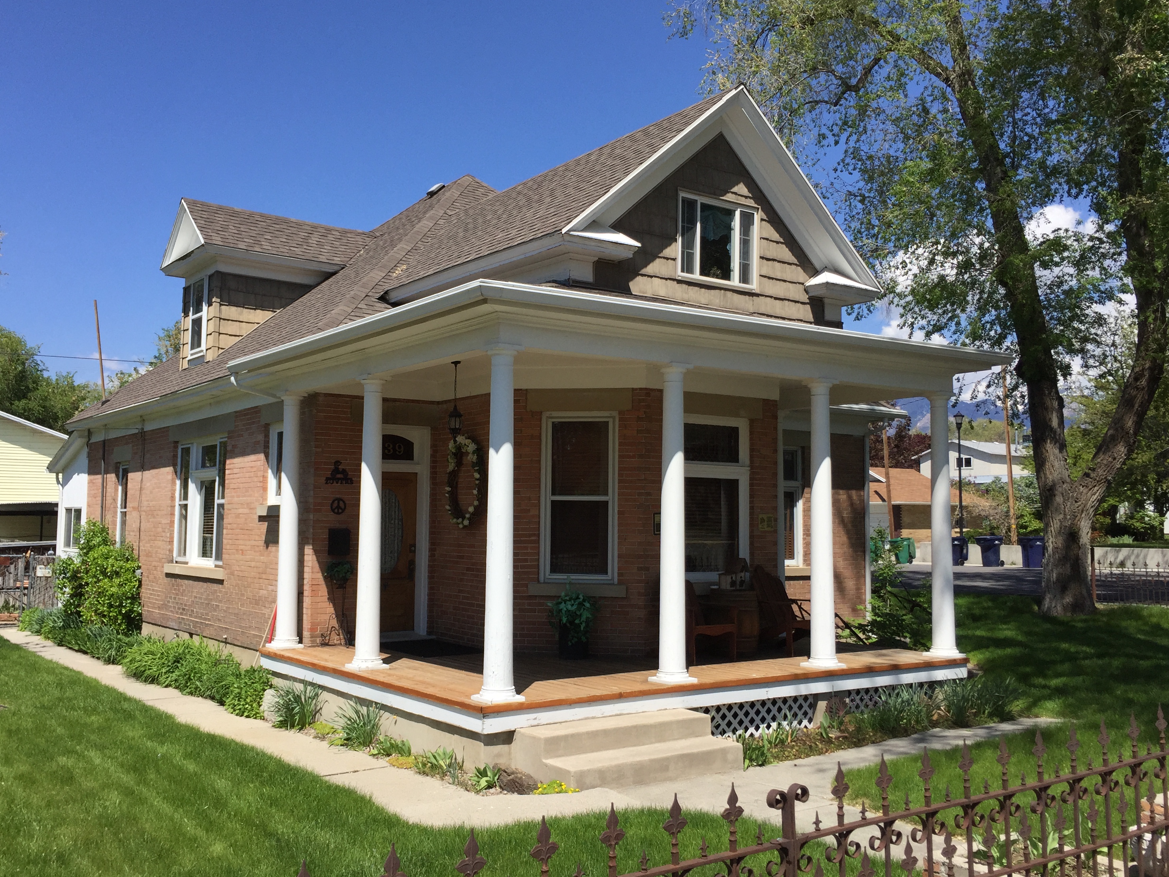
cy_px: 441
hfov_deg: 56.8
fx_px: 1081
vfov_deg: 44.2
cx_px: 555
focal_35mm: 32
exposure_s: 1/2639
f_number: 2.2
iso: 32
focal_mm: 4.15
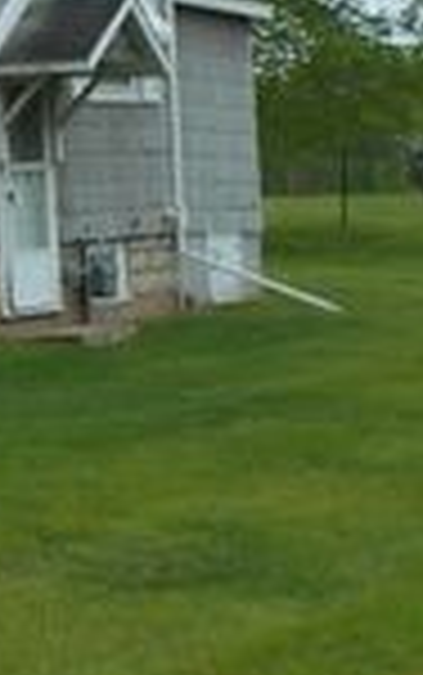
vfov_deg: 17.8
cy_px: -65
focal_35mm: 113
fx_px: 2080
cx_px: -387
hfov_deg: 10.7
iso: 80
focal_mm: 5.8
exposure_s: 1/500
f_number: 3.6
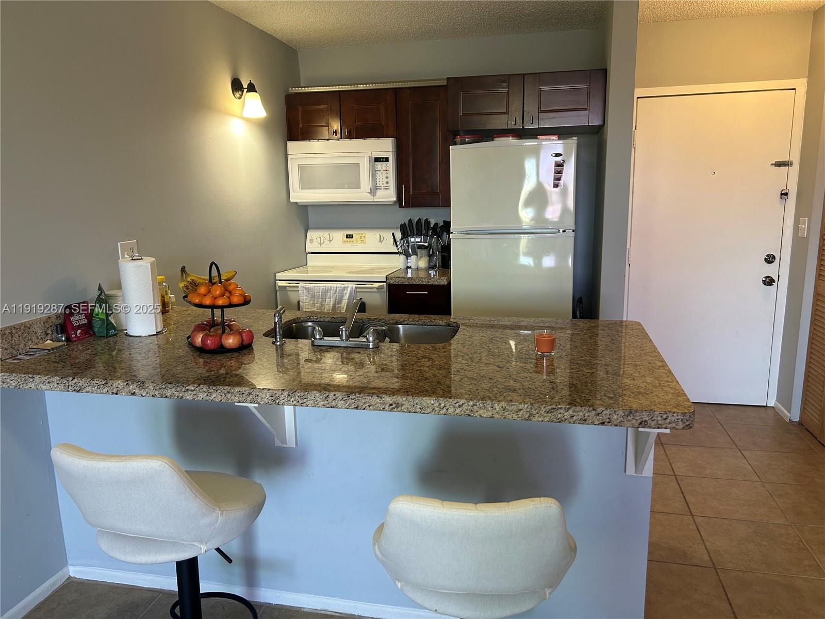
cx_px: 412
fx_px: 620
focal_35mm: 26
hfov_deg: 67.3
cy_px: 310
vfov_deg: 53.1
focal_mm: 5.7
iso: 100
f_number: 1.5
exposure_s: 1/60
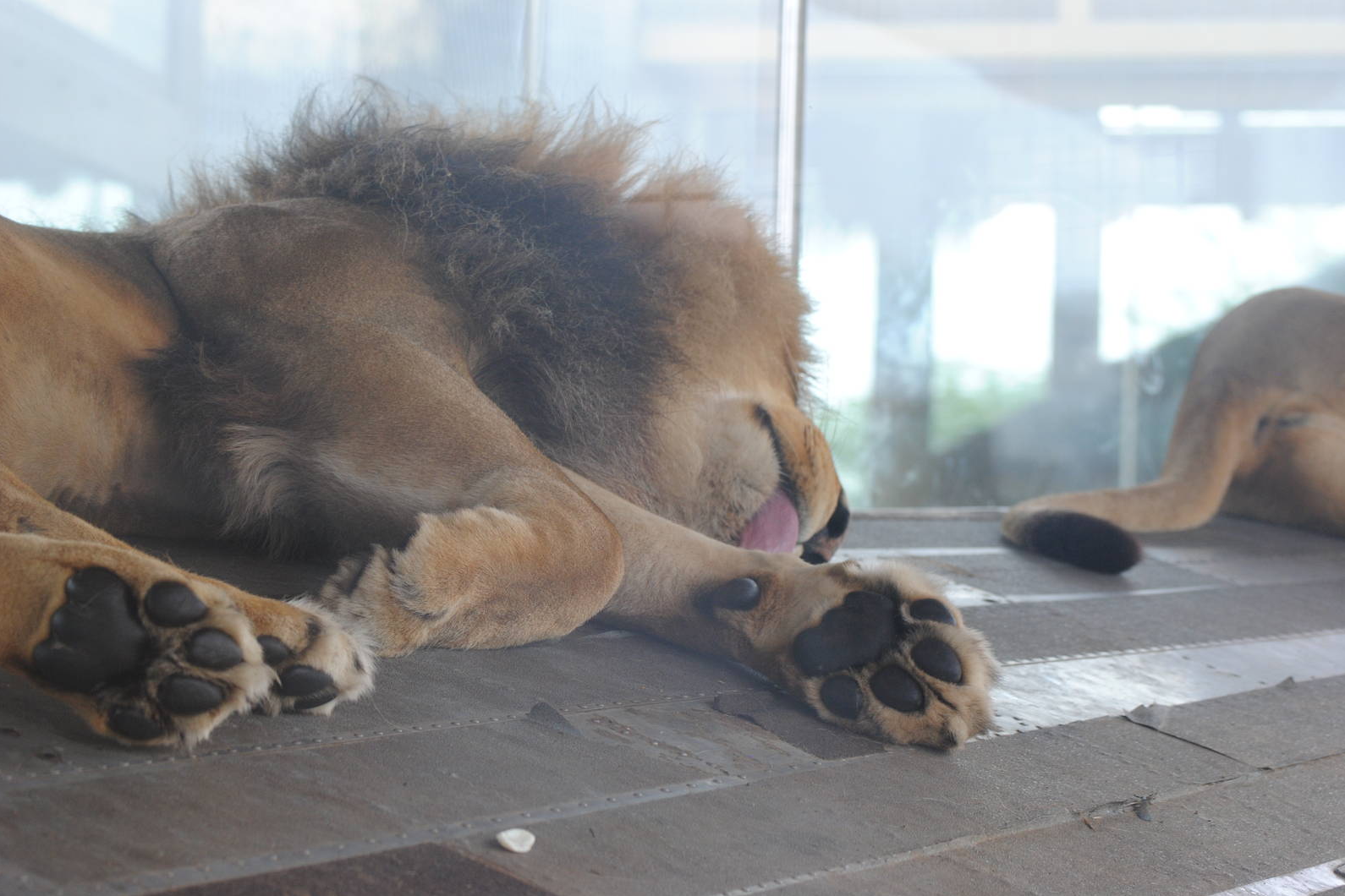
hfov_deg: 15.8
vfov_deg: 10.5
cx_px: 672
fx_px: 4857
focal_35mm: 130
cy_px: 445
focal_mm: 86
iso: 320
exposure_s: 1/125
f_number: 4.5
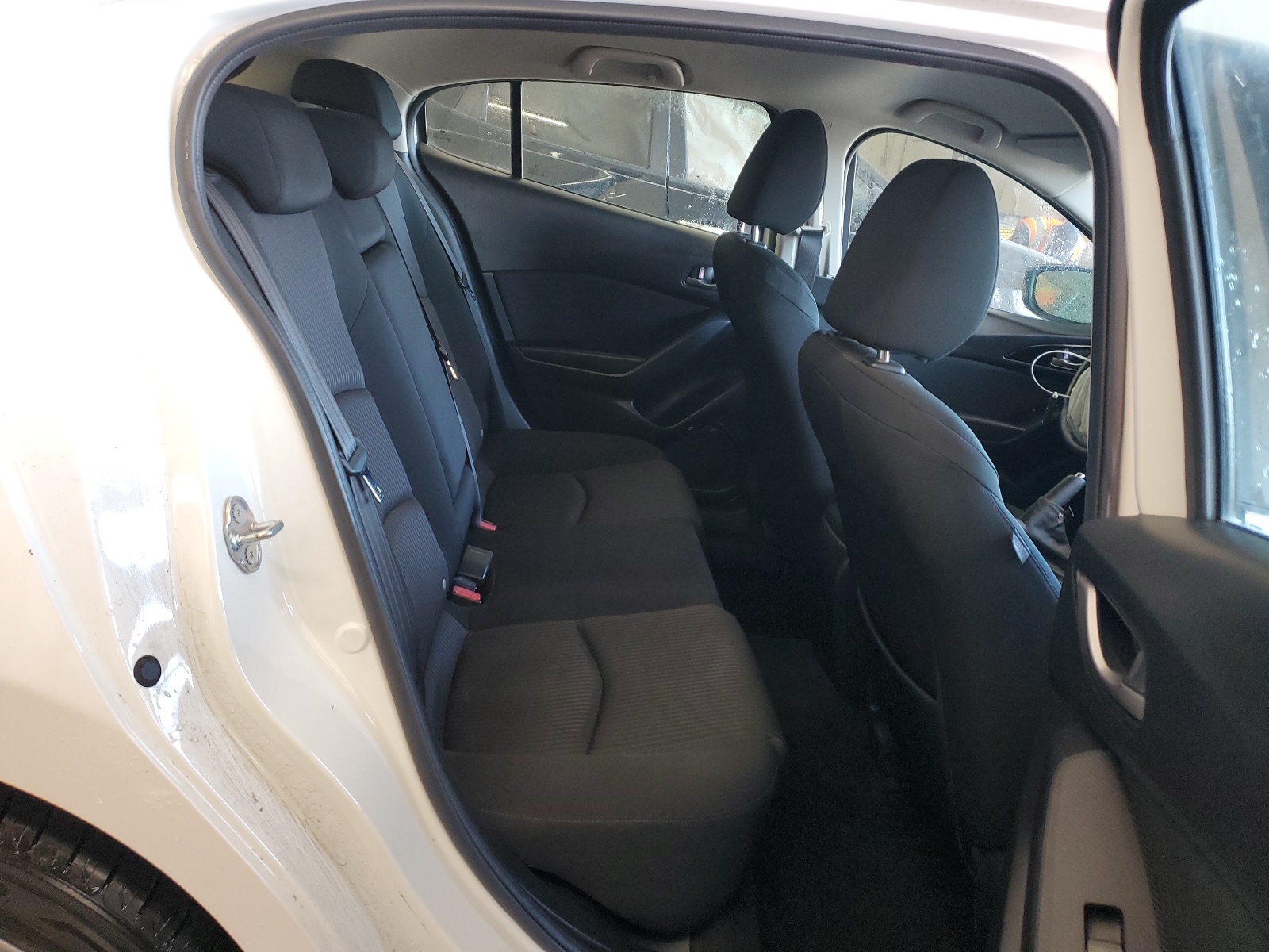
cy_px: 476
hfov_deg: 67.3
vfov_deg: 53.1
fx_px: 953
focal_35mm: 26
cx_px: 634
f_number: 1.5
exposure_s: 1/60.2
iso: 97
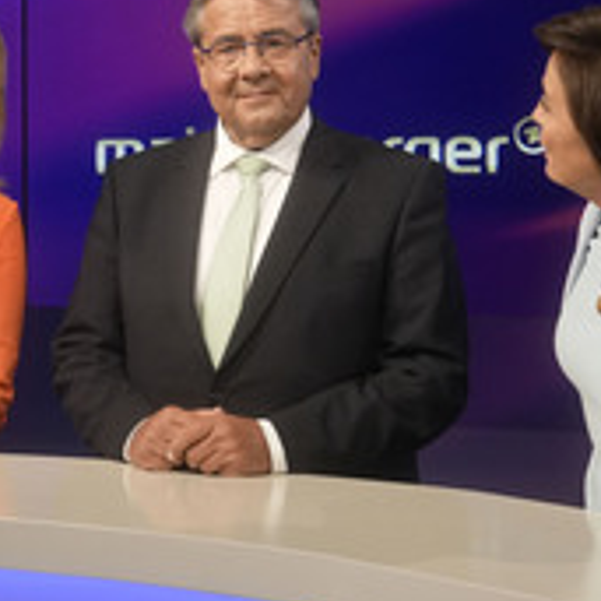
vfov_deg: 17.1
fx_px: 1984
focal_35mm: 101
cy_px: 134
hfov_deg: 16.8
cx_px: -33
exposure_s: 1/160
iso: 1600
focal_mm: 30
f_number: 4
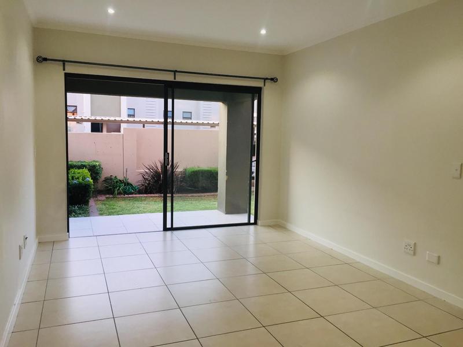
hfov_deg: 61.7
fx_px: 388
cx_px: 232
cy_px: 174
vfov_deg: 48.2
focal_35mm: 29
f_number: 2.2
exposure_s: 1/33
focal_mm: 4.15
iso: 32
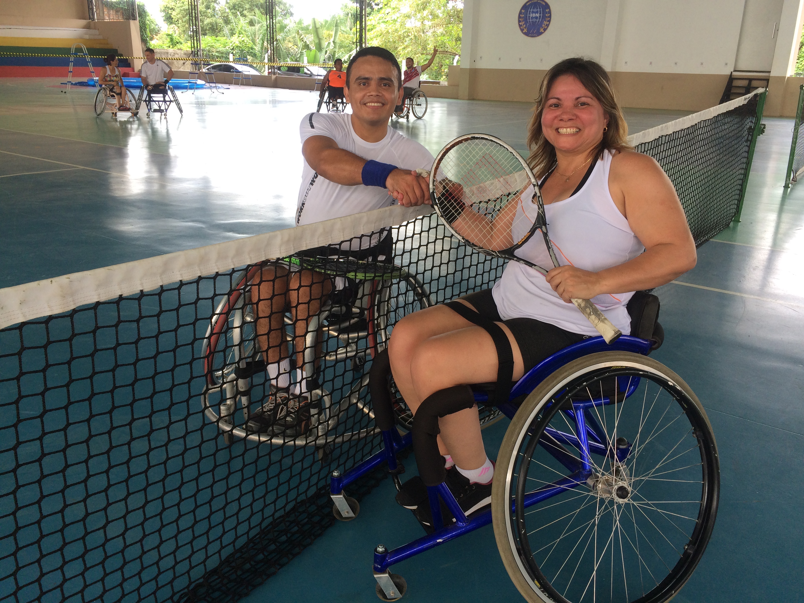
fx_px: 674
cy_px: 302
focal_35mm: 29
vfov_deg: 48.2
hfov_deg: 61.7
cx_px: 402
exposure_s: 1/120
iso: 50
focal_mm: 4.15
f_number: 2.2
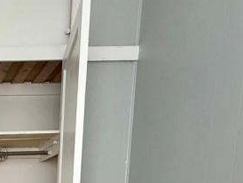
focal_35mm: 49
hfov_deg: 31.0
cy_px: 272
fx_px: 344
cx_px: -67
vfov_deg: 23.8
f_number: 2.2
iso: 200
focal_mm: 2.22
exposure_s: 1/60
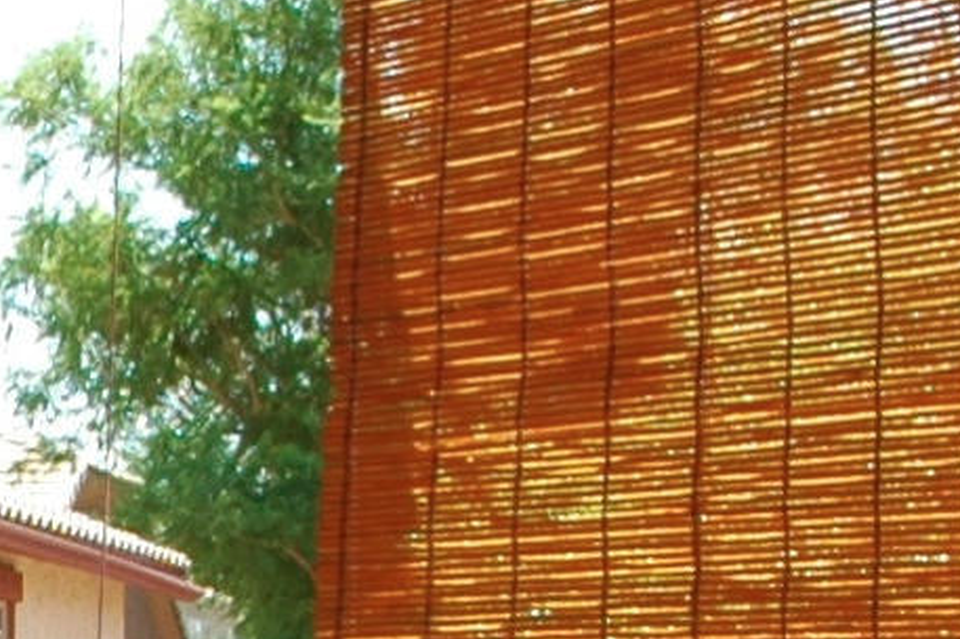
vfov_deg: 6.8
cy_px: 1130
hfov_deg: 9.9
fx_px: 5249
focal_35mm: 197
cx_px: -821
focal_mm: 20
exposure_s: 1/100
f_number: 9
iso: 200
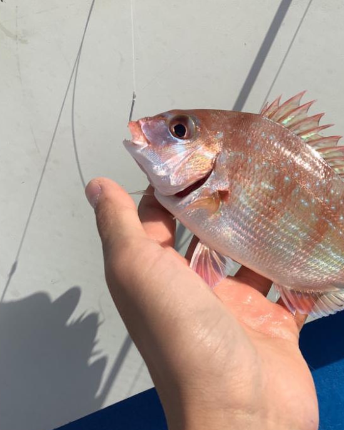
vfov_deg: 42.0
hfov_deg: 33.7
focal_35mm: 44
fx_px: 560
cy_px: 214
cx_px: 244
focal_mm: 3.3
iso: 25
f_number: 2.4
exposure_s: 1/2203
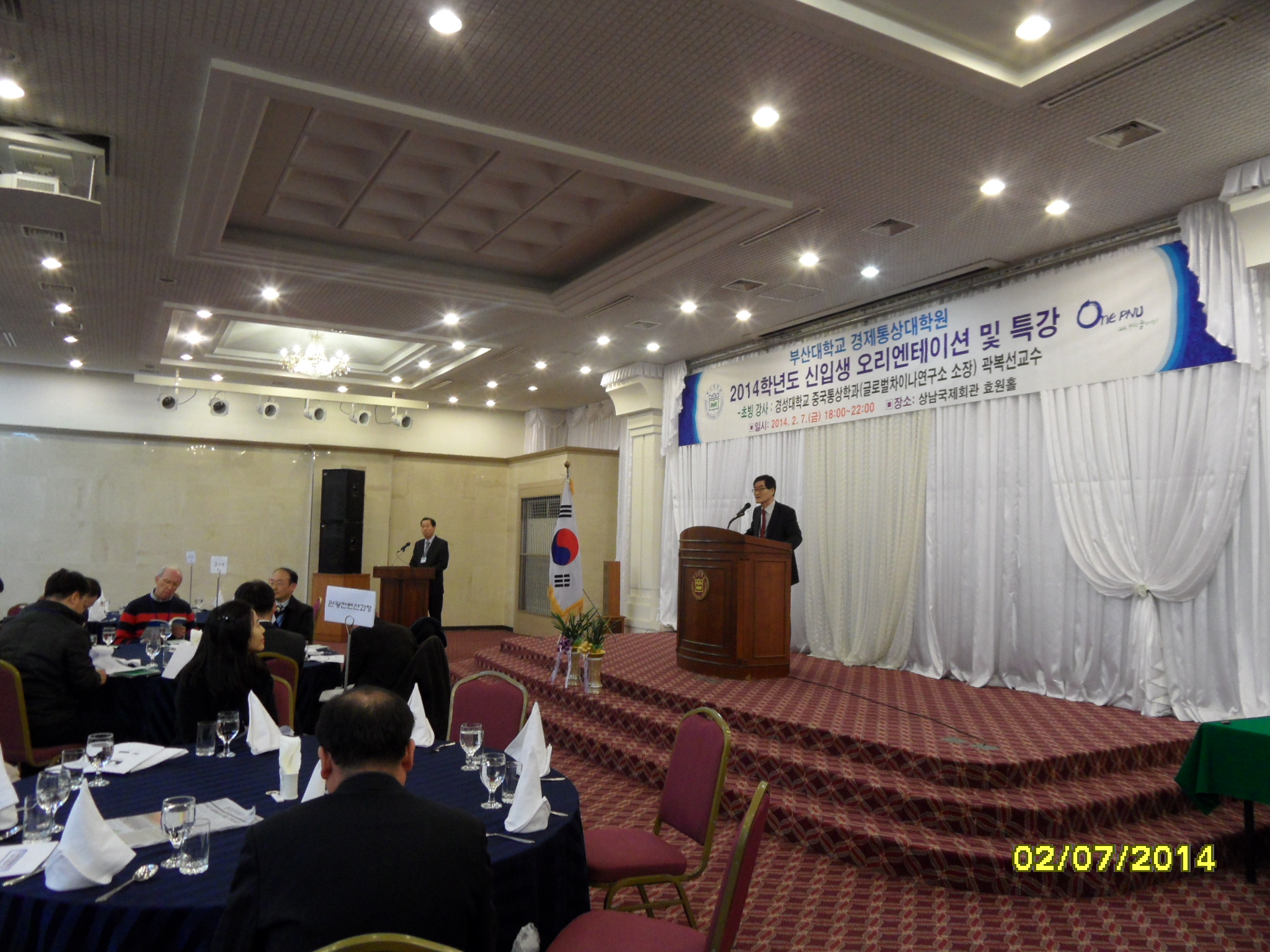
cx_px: 635
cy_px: 476
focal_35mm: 24
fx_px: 881
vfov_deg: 56.8
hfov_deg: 71.6
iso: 240
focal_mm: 3.9
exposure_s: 1/15
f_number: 3.2
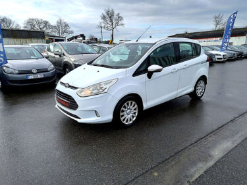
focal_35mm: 25
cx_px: 124
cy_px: 92
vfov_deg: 54.9
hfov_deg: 69.4
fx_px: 178
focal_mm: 4.6
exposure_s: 1/327
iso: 25
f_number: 2
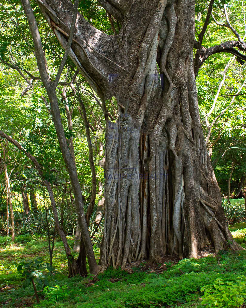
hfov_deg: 22.8
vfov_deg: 28.3
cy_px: 130
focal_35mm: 67
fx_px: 610
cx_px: 136
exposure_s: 1/80
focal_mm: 27
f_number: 4.5
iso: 100
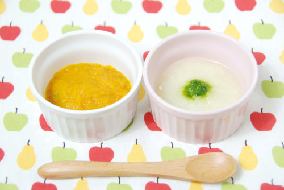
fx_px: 734
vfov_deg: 14.7
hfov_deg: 21.9
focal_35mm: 93
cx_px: 142
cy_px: 95
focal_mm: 62
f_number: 5.6
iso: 100
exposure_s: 1/6
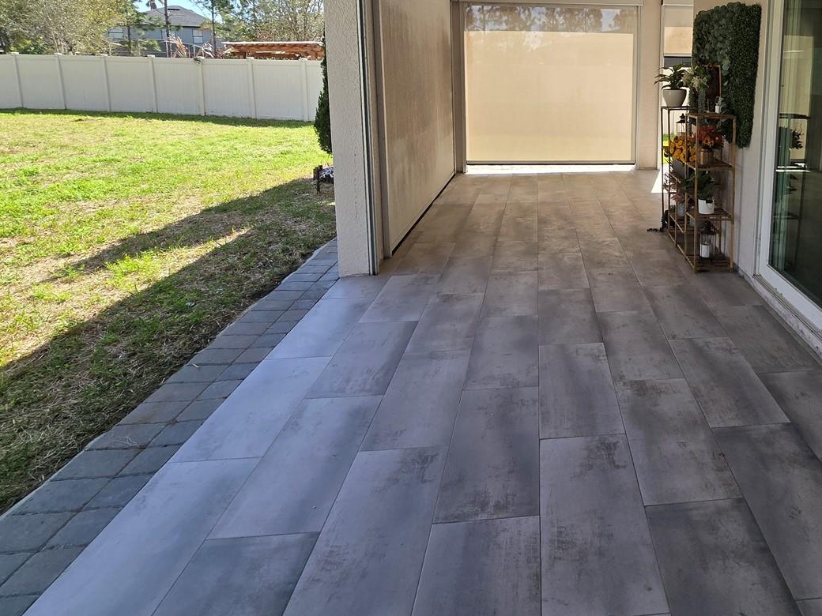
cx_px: 589
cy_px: 146
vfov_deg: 61.8
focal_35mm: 20
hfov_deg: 77.3
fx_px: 475
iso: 50
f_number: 2.2
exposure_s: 1/1005
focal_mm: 2.2
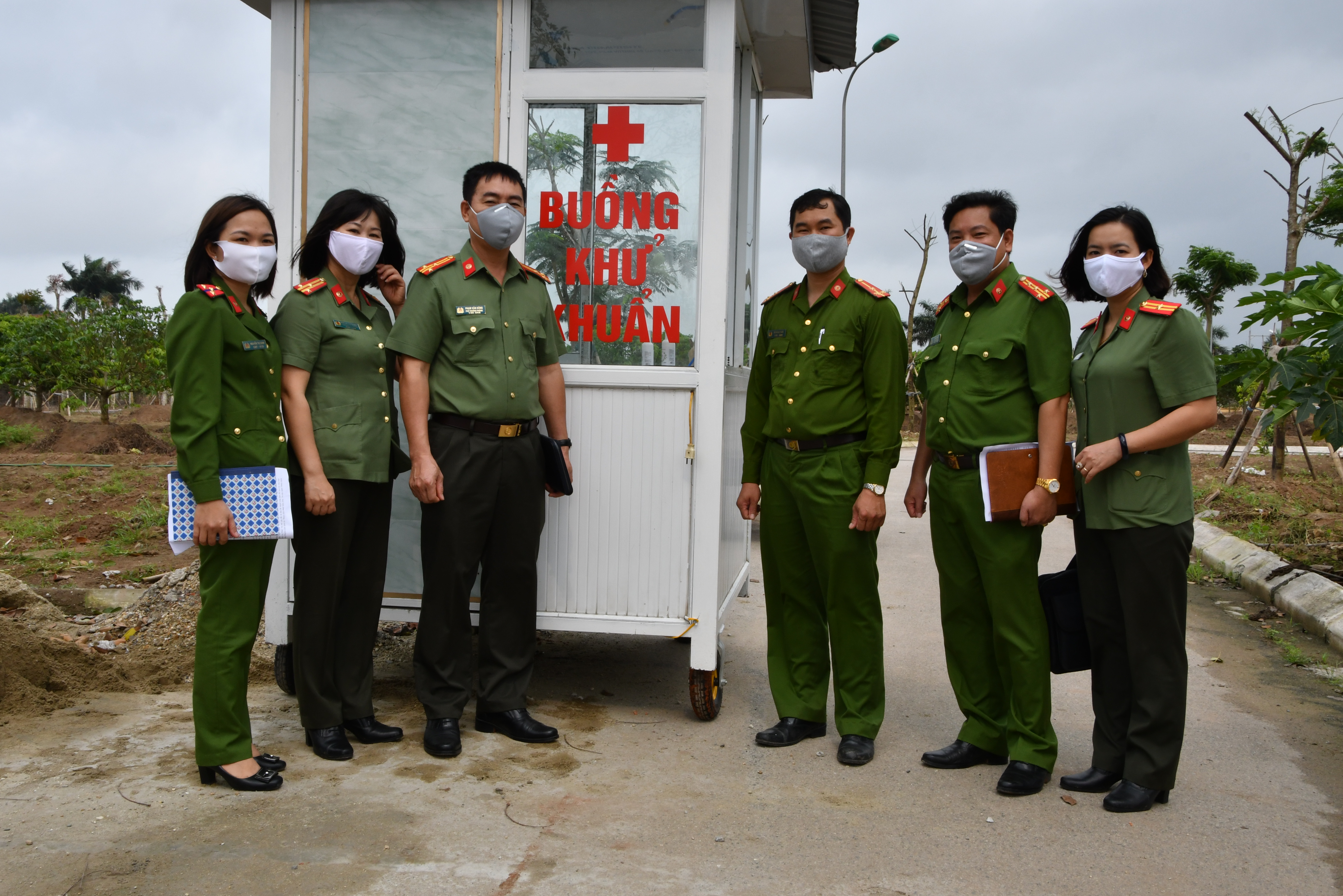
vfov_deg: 36.9
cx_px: 672
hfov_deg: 53.1
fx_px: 1343
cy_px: 448
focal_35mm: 36
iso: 320
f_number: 18
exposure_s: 1/200
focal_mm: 24
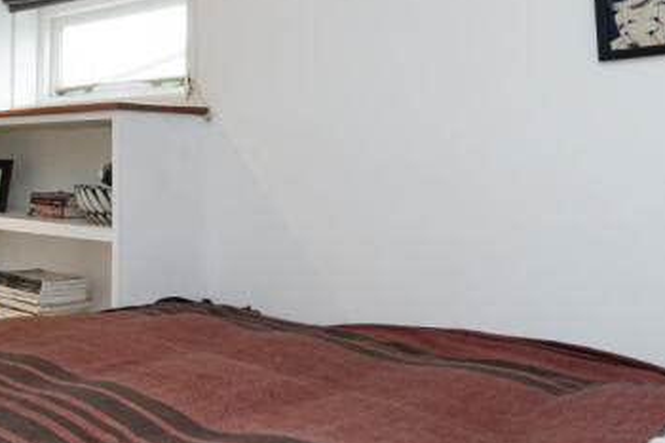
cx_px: 10
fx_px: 757
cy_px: 180
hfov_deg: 41.6
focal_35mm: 41
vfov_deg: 32.5
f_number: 11
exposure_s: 1/2
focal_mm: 14
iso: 200
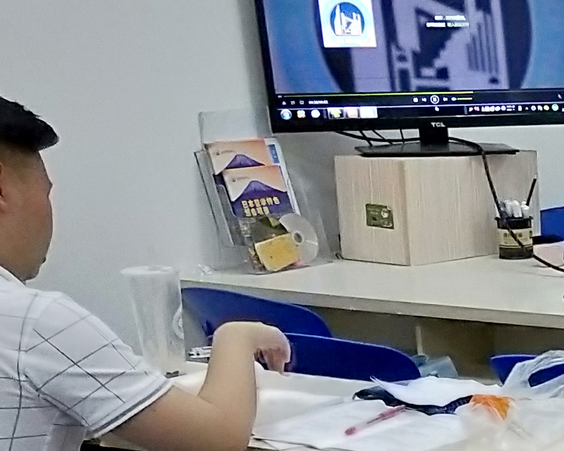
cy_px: 537
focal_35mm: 101
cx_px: 1015
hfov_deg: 16.1
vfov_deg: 14.8
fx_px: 1686
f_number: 1.7
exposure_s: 1/50
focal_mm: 4.28
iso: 308
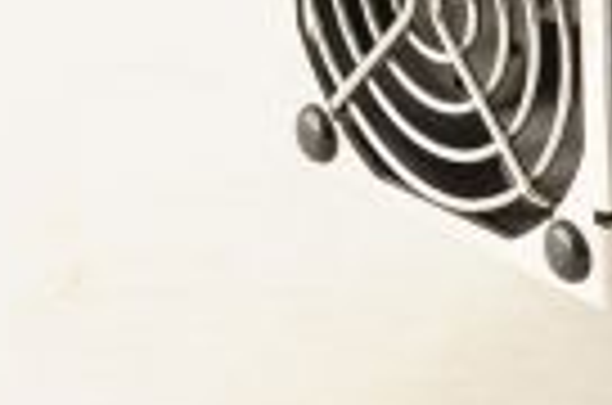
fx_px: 3748
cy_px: -83
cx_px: 1143
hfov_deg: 8.9
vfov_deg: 6.1
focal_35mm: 221
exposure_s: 1/125
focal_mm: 50
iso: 1600
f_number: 11
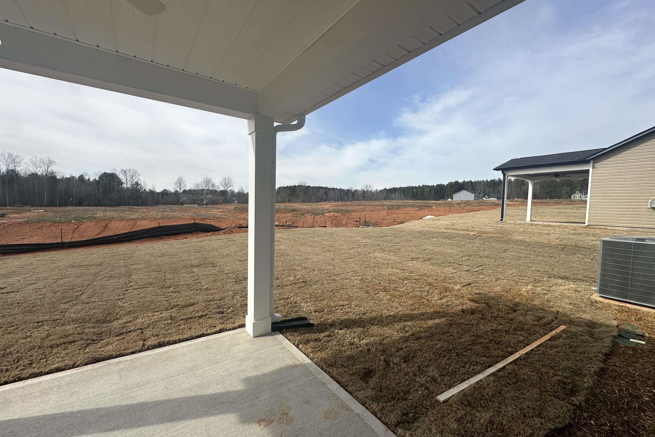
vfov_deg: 77.3
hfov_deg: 100.4
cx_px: 326
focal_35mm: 15
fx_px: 273
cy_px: 222
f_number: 2.2
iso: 40
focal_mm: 2.22
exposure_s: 1/2398
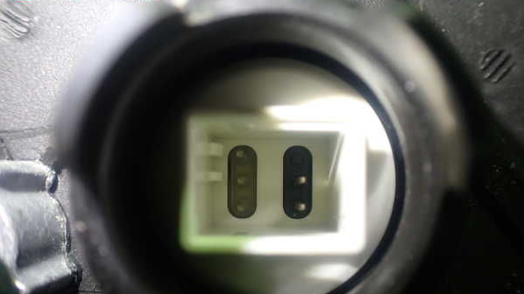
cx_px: 262
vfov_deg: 33.6
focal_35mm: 35
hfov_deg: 56.6
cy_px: 179
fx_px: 486
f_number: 2.4
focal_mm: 5.79
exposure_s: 1/30
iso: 200
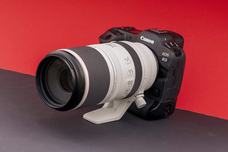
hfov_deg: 17.1
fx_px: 760
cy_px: 76
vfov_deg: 11.4
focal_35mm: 120
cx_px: 114
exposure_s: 1/50
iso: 200
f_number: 10
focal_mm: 80
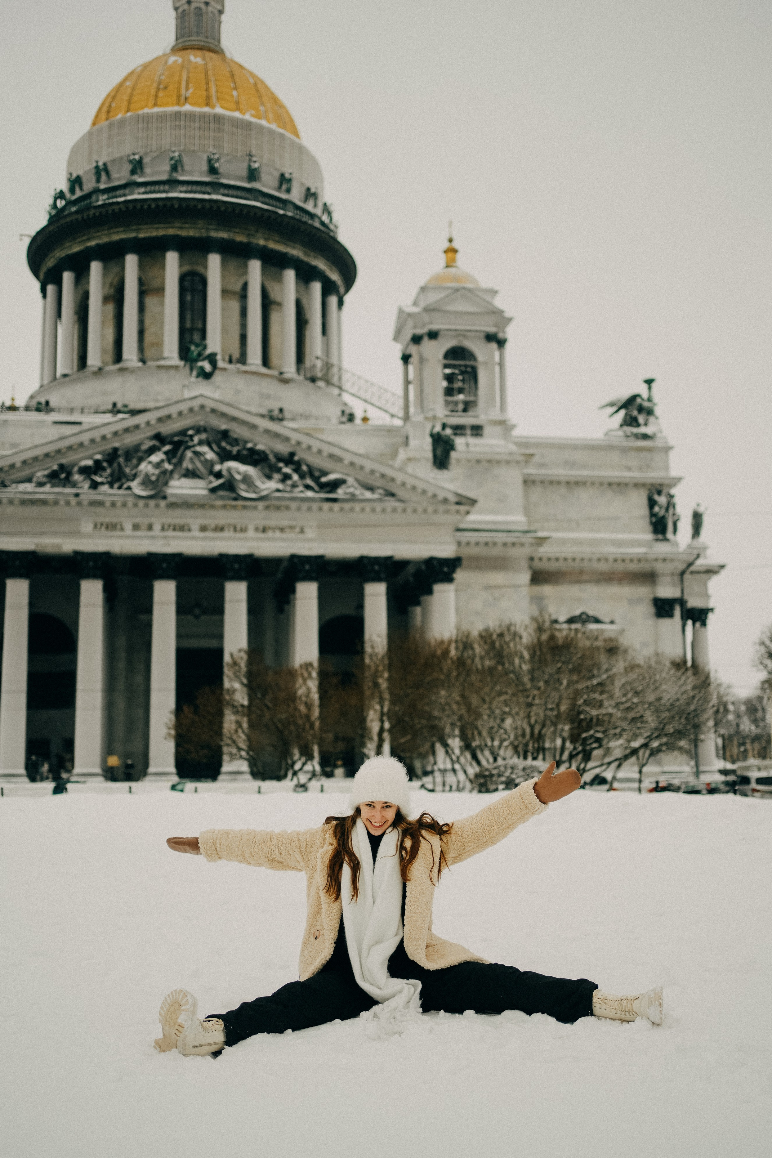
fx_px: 1158
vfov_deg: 53.1
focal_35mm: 36
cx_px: 383
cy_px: 586
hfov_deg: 36.9
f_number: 2
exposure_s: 1/500
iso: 250
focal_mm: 35
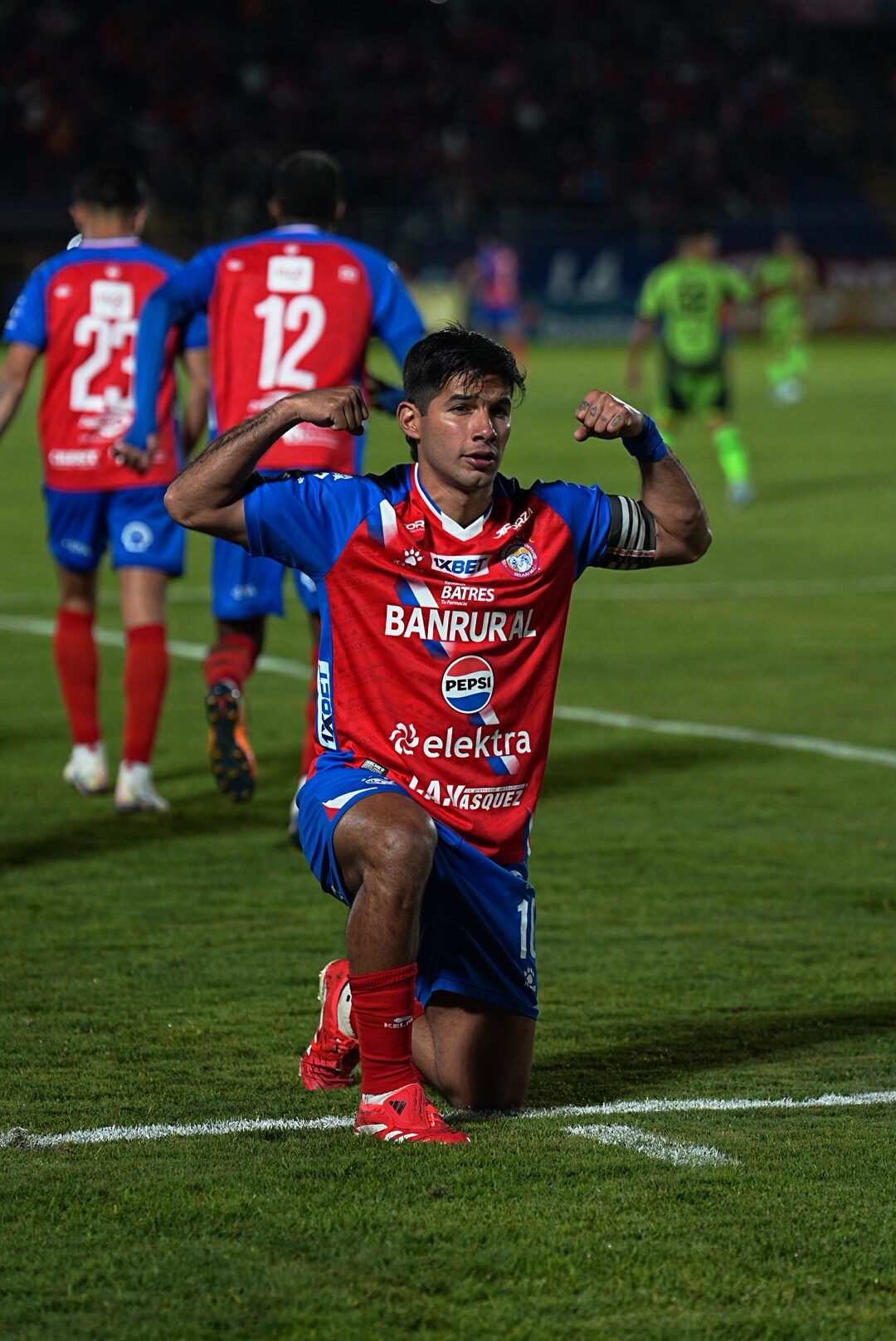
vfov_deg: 12.0
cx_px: 448
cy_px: 670
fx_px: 6373
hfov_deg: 8.0
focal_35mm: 171
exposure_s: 1/2000
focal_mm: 171
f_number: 4
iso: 2500
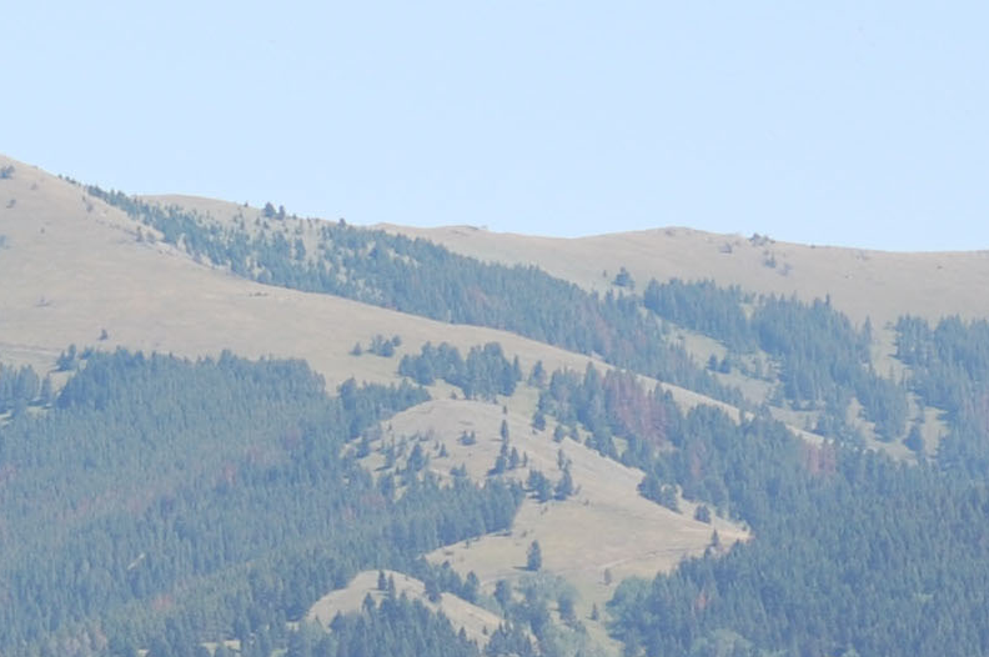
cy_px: 190
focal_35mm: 399
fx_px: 10948
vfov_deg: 3.4
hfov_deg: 5.1
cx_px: -633
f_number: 6.3
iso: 200
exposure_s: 1/640
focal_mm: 70
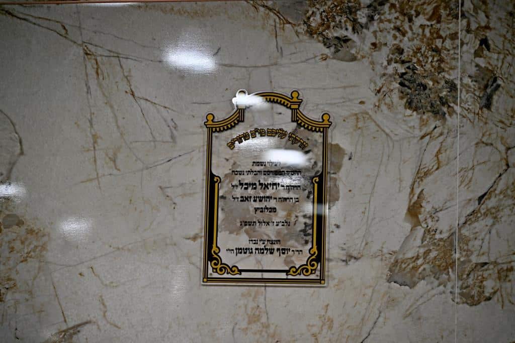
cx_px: 258
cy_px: 172
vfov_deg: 11.4
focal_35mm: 120
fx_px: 1717
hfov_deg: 17.1
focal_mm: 120
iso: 320
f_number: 4
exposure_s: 1/200
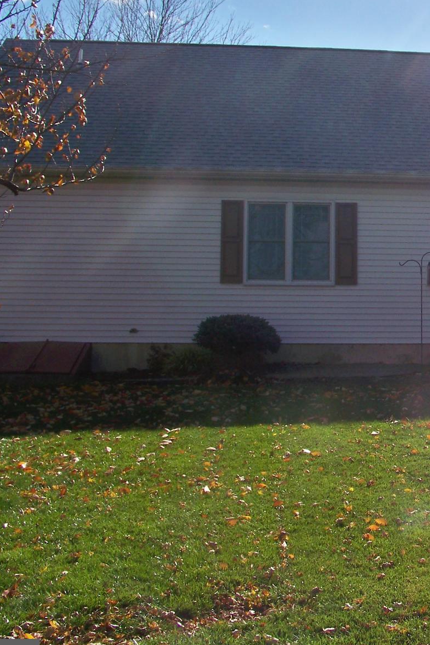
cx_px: 466
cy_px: 261
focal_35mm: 60
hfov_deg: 21.5
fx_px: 1075
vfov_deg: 33.3
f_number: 4
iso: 125
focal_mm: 5.85
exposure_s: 1/800
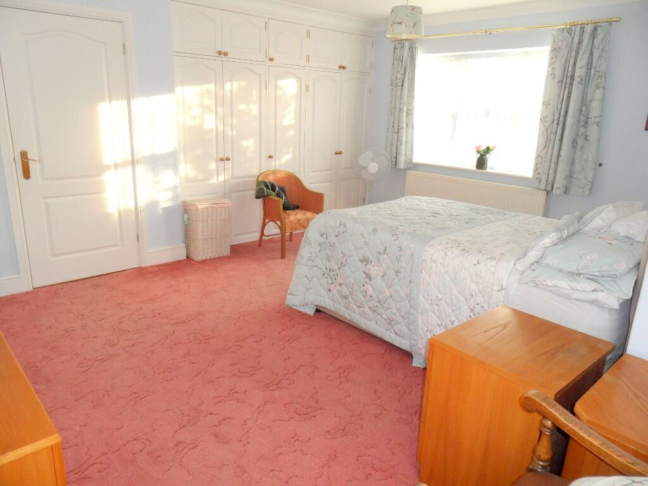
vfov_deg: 56.8
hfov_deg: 71.6
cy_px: 243
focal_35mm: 24
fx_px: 449
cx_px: 324
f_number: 3.2
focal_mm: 3.9
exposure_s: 1/45
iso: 100
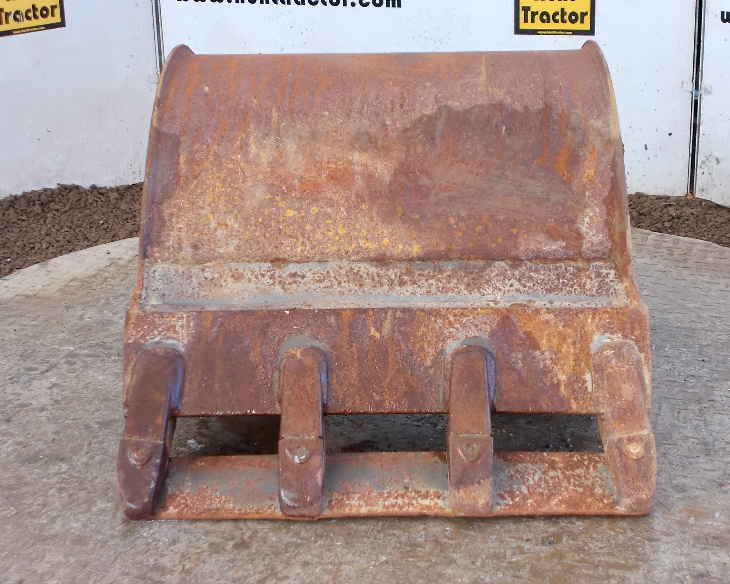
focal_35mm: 80
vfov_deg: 19.2
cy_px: 294
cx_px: 376
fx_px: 1728
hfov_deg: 23.9
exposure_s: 1/50
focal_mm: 13.5
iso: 200
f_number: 5.8
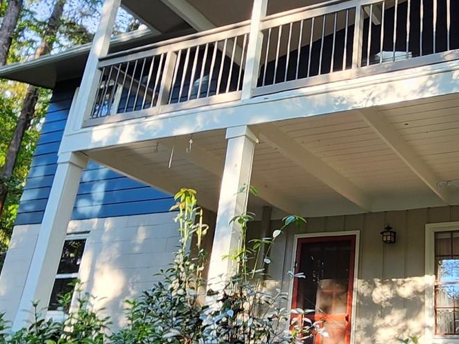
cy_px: 156
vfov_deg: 35.9
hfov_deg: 44.6
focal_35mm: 40
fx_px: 530
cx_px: 365
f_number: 2.2
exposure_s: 1/60
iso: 50
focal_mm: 1.74
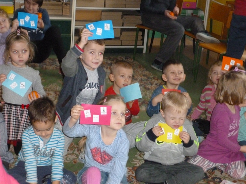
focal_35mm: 60
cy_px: 89
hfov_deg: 32.2
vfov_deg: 24.4
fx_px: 426
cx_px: 128
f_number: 4
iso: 800
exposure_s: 1/60
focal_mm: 10.2
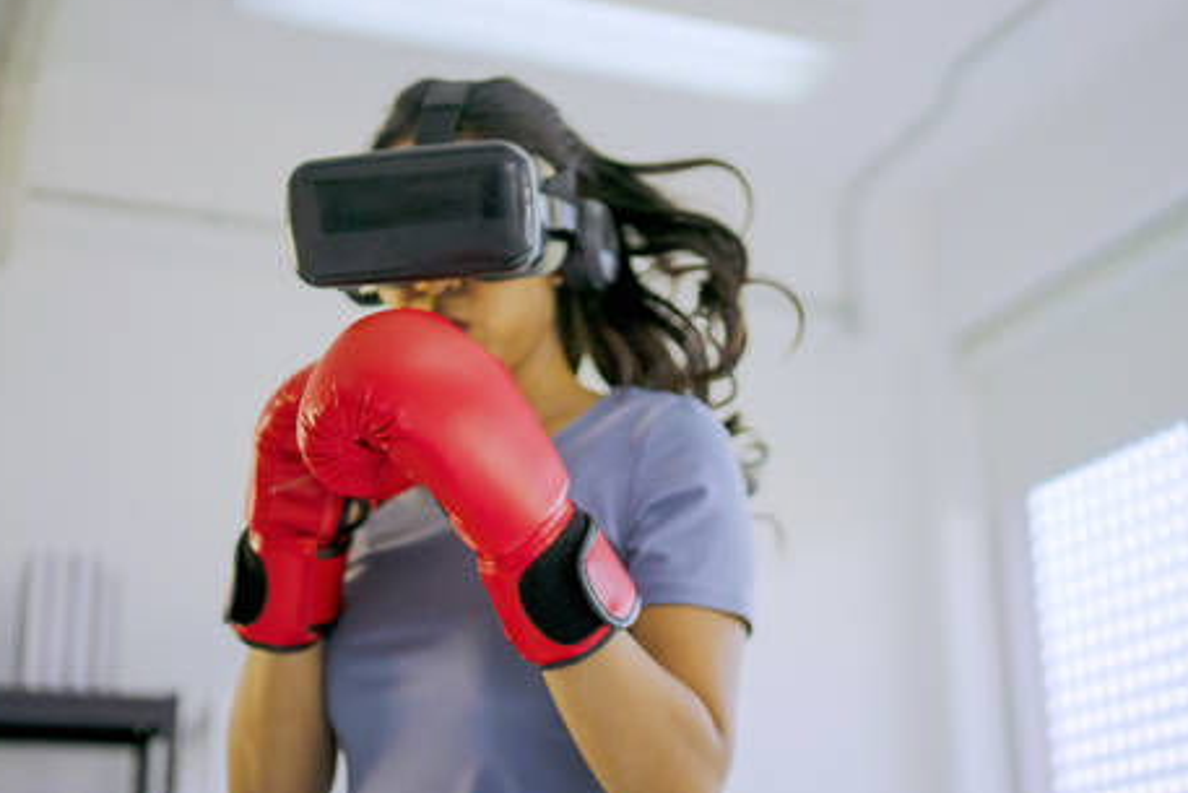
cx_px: 658
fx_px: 2047
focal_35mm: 62
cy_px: 380
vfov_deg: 21.9
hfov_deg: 32.3
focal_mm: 45
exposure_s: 1/2500
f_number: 1.8
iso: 200
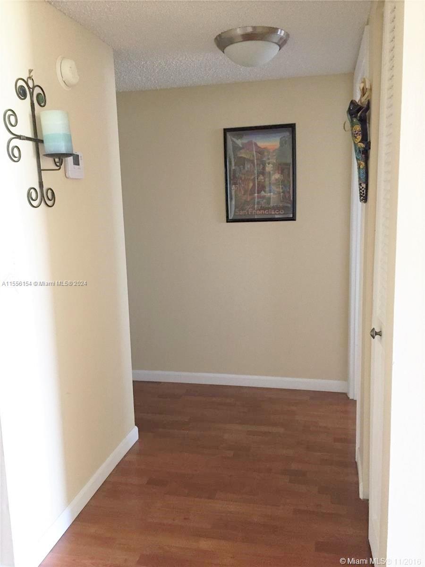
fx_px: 475
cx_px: 212
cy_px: 284
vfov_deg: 61.7
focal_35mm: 29
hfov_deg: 48.2
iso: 250
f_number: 2.2
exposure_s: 1/24
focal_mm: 4.15
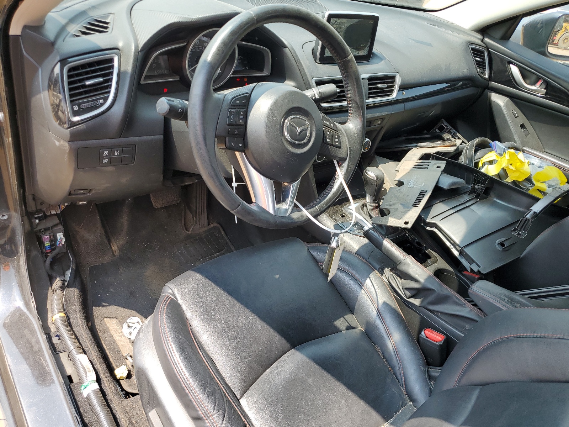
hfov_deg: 67.3
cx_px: 284
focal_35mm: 26
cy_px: 214
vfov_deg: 53.1
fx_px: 427
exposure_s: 1/500
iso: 50
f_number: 1.5
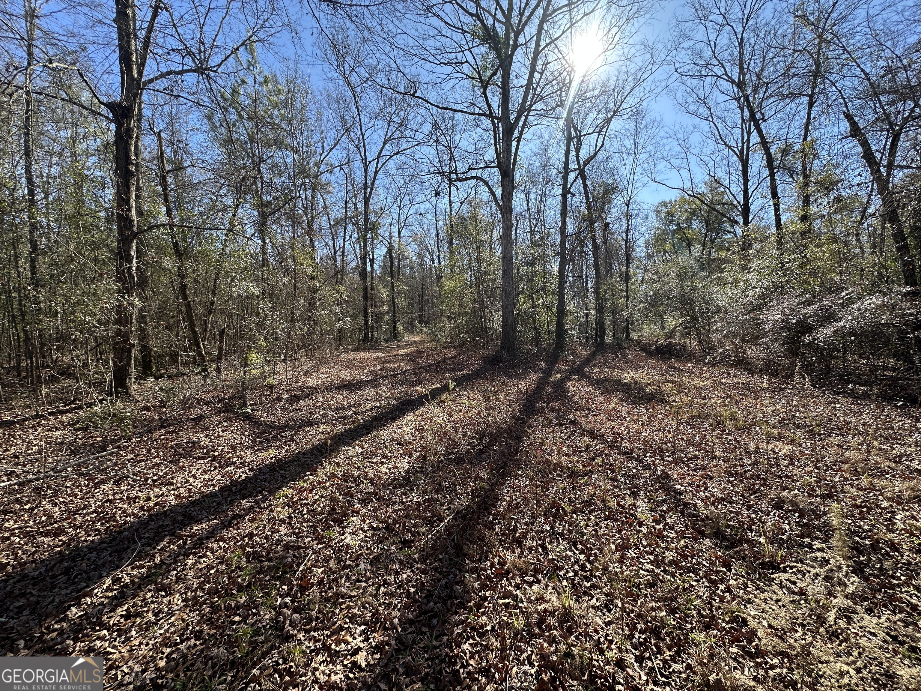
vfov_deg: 85.7
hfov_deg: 102.1
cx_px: 460
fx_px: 372
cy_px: 346
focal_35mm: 14
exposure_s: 1/532
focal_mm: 2.22
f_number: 2.2
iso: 40
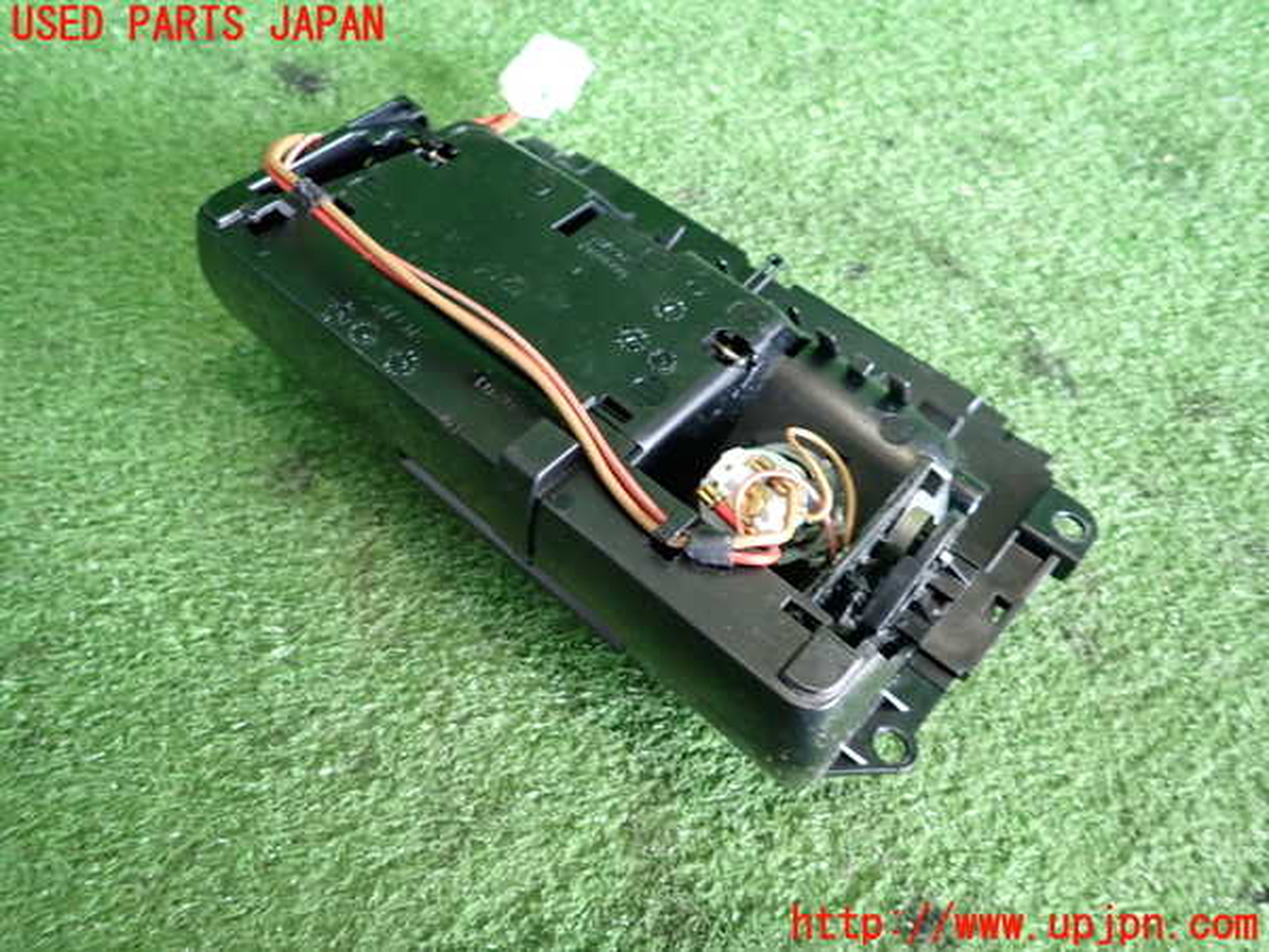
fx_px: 916
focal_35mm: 25
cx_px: 634
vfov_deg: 54.9
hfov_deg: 69.4
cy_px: 476
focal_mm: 4.5
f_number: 2
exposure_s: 1/30
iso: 500
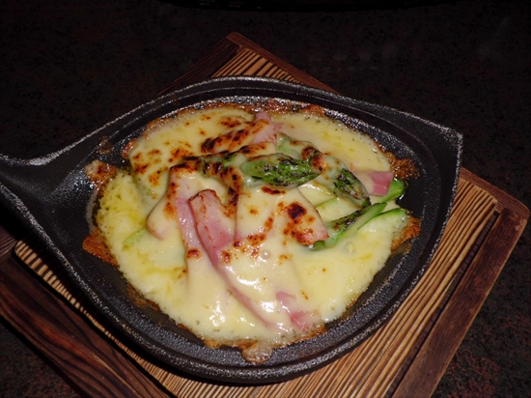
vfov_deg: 45.4
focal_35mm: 31
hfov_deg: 58.4
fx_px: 475
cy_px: 199
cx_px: 266
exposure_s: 1/60
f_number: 2.9
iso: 64
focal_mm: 5.5
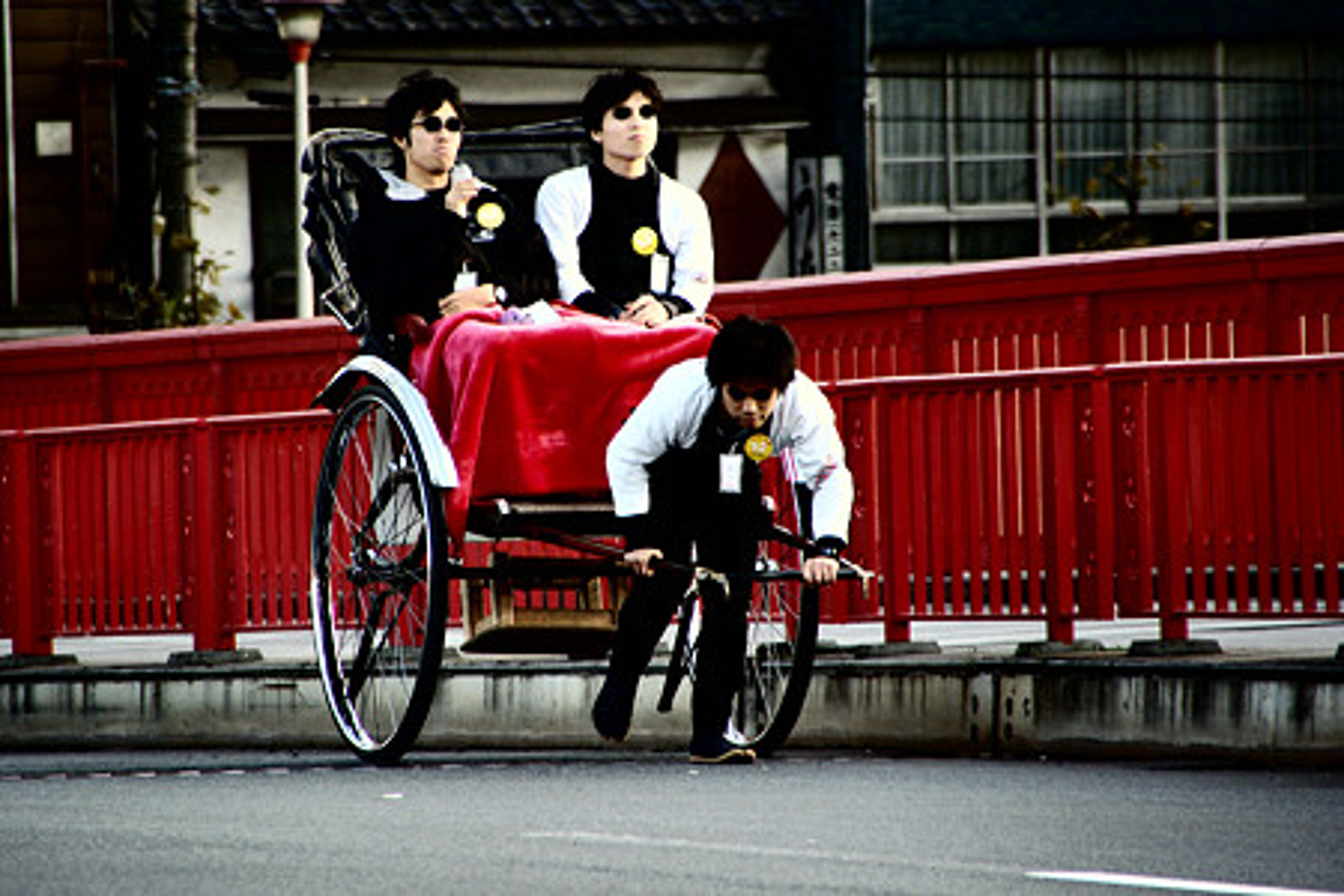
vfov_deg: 3.7
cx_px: 672
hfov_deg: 5.5
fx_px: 13999
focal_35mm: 375
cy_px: 448
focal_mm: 249.87
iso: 400
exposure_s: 1/180
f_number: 6.3
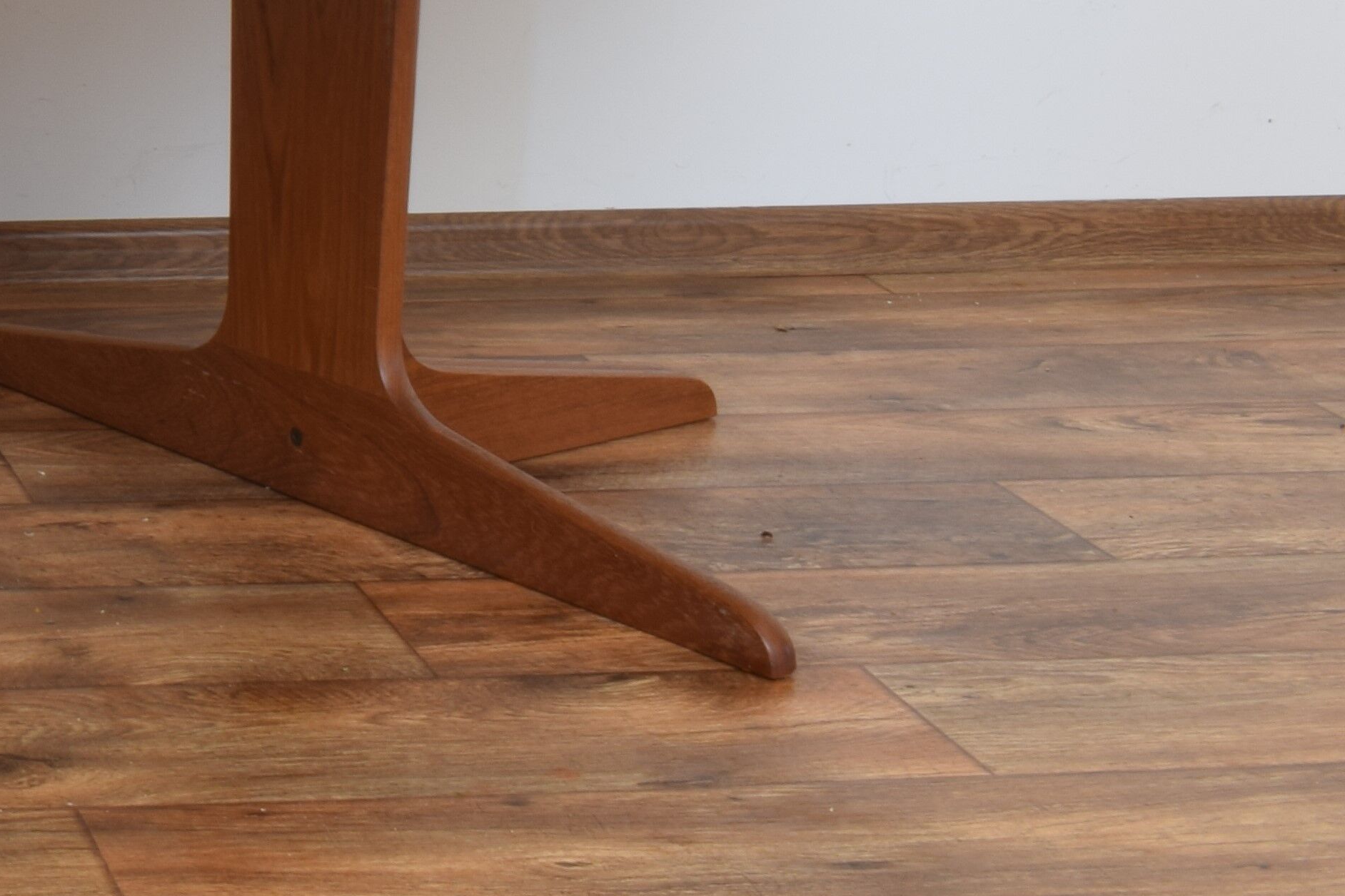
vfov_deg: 15.5
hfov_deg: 20.6
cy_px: -80
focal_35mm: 86
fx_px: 3213
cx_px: -603
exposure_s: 4
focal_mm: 18
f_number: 22
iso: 100
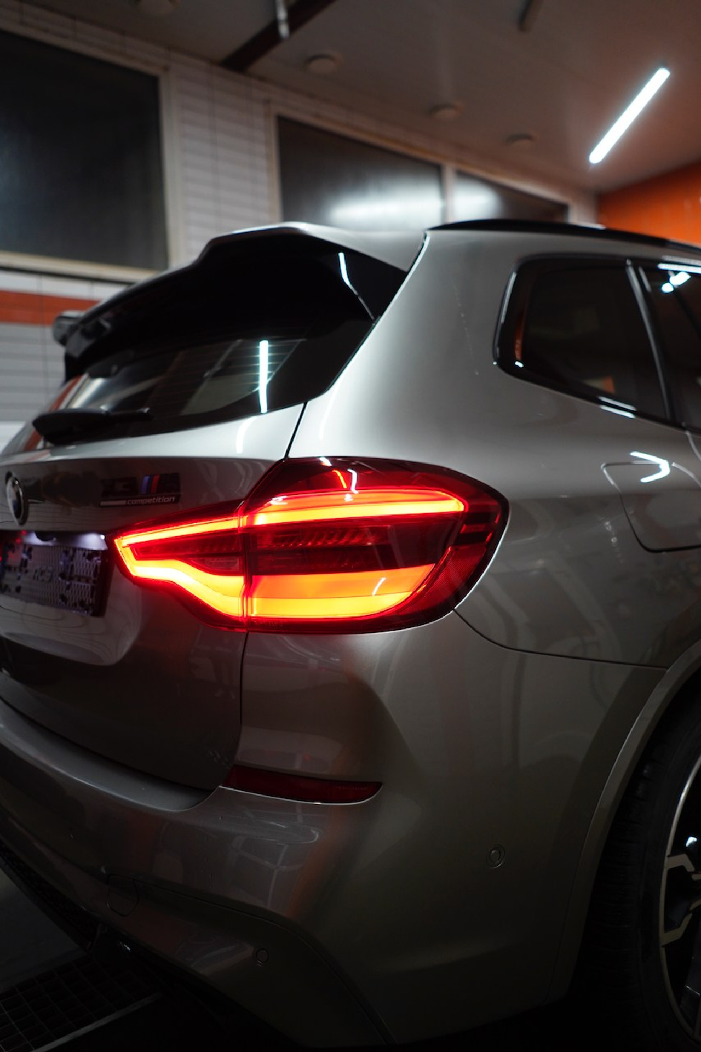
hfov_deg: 46.4
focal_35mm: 28
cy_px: 526
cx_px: 350
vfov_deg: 65.5
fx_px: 818
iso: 800
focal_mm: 28
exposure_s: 1/125
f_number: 2
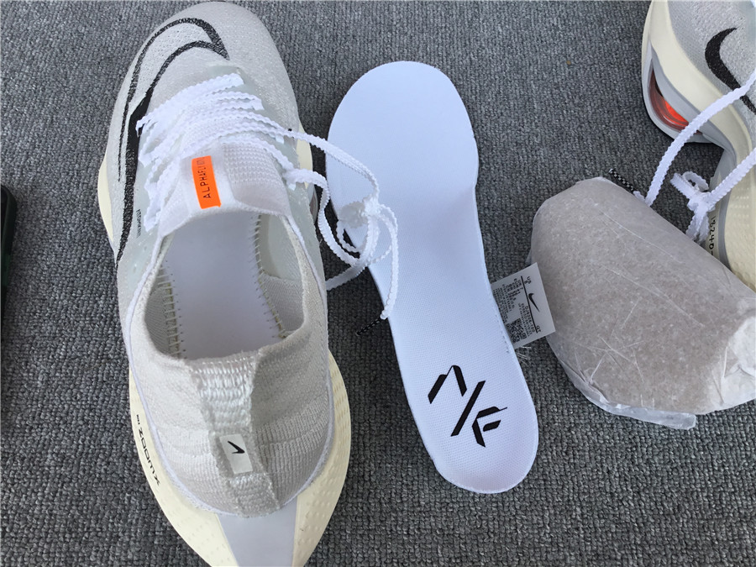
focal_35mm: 31
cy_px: 284
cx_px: 378
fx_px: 677
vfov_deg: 45.4
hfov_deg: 58.4
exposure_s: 1/351
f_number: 2.4
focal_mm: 3.3
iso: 25
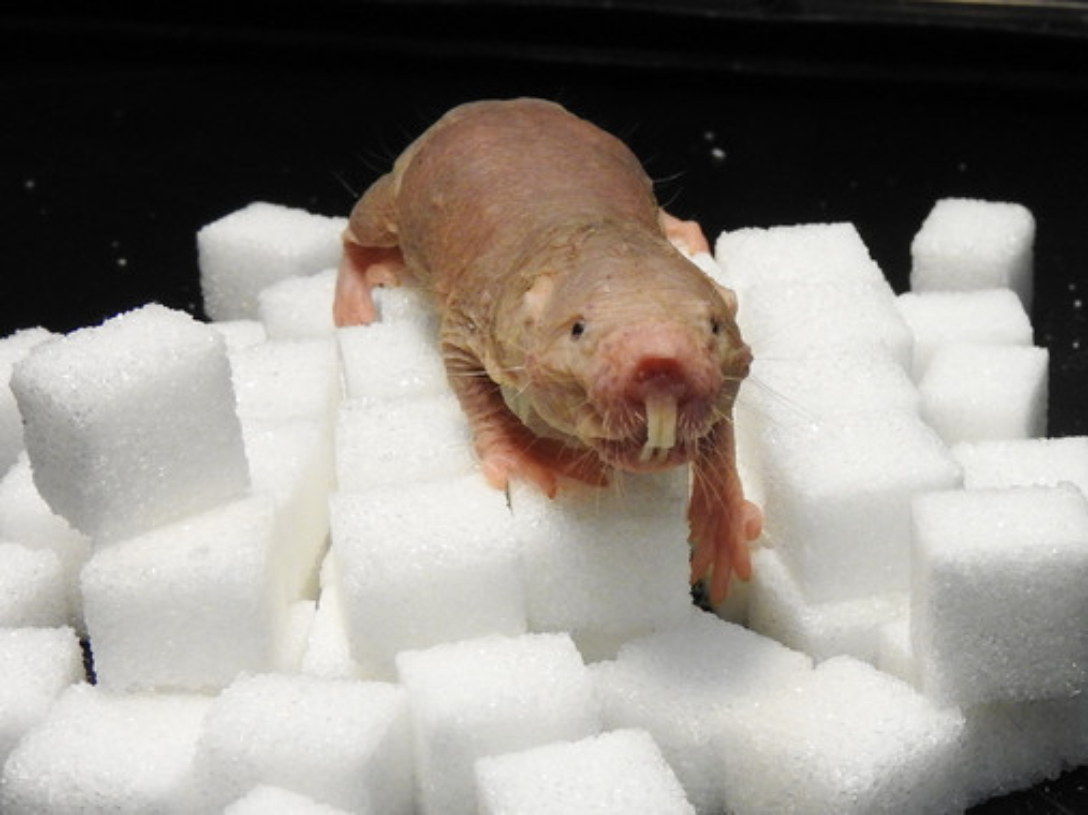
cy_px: 408
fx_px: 1571
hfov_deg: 38.2
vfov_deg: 29.1
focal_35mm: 50
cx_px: 544
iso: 400
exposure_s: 1/100
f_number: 4
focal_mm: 9
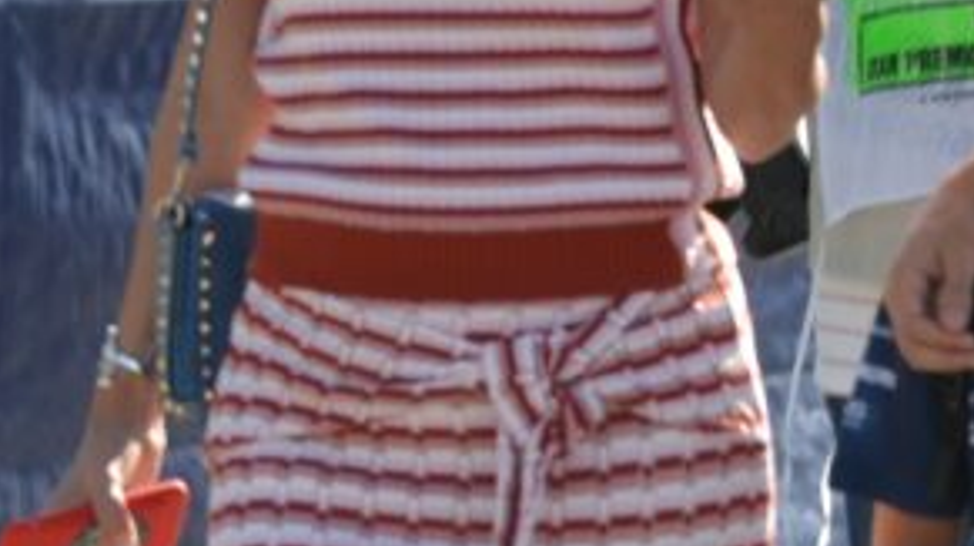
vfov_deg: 1.5
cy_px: -32
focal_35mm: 829
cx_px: 1034
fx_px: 21389
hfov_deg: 2.6
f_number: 5.6
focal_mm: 200
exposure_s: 1/180
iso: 100
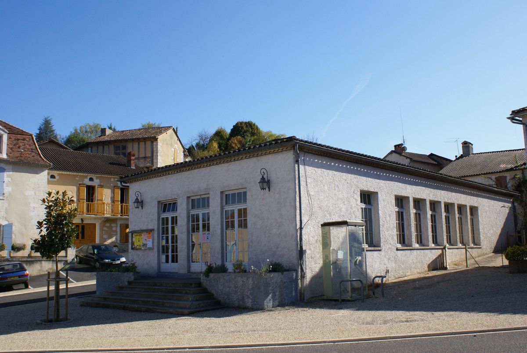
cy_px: 176
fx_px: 484
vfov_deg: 40.1
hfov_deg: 57.2
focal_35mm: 33
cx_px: 264
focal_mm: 22
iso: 100
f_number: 10
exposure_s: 1/200
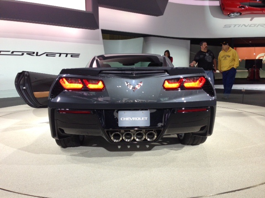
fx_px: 253
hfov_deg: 55.4
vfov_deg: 42.9
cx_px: 132
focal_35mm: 33
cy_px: 99
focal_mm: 4.13
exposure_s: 1/40
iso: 64
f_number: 2.4
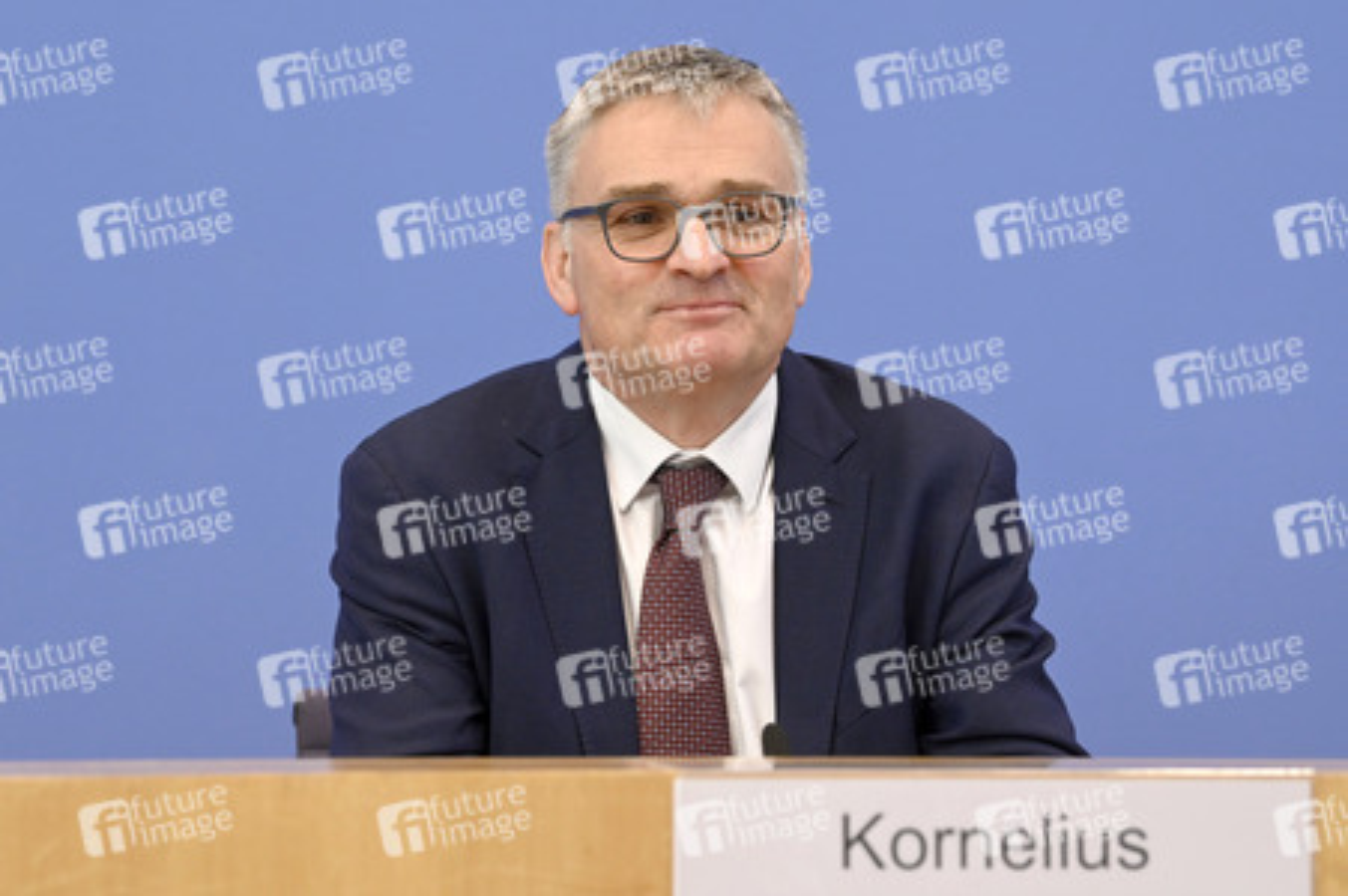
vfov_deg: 14.4
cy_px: 448
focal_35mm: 95
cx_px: 674
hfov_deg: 21.5
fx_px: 3555
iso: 3200
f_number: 7.1
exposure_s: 1/400
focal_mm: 95
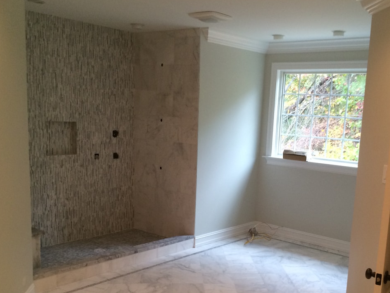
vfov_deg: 34.7
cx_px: 246
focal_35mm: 41
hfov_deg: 45.4
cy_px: 199
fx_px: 462
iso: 64
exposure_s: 1/30
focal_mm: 4.15
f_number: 2.2
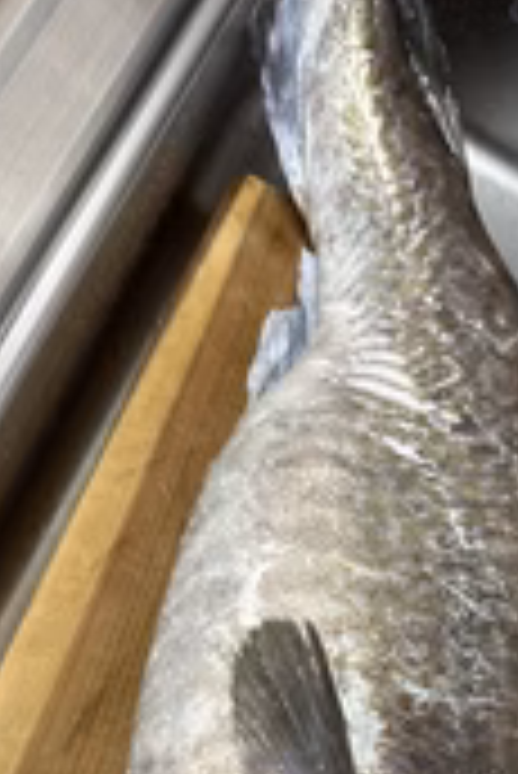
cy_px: 788
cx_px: 239
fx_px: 1249
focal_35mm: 58
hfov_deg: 23.4
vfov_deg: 31.6
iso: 200
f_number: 1.78
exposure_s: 1/60
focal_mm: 6.86
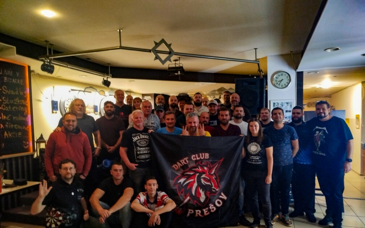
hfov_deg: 70.4
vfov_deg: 47.4
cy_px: 134
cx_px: 186
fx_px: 259
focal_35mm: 26
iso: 800
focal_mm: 5.31
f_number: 1.7
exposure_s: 1/17
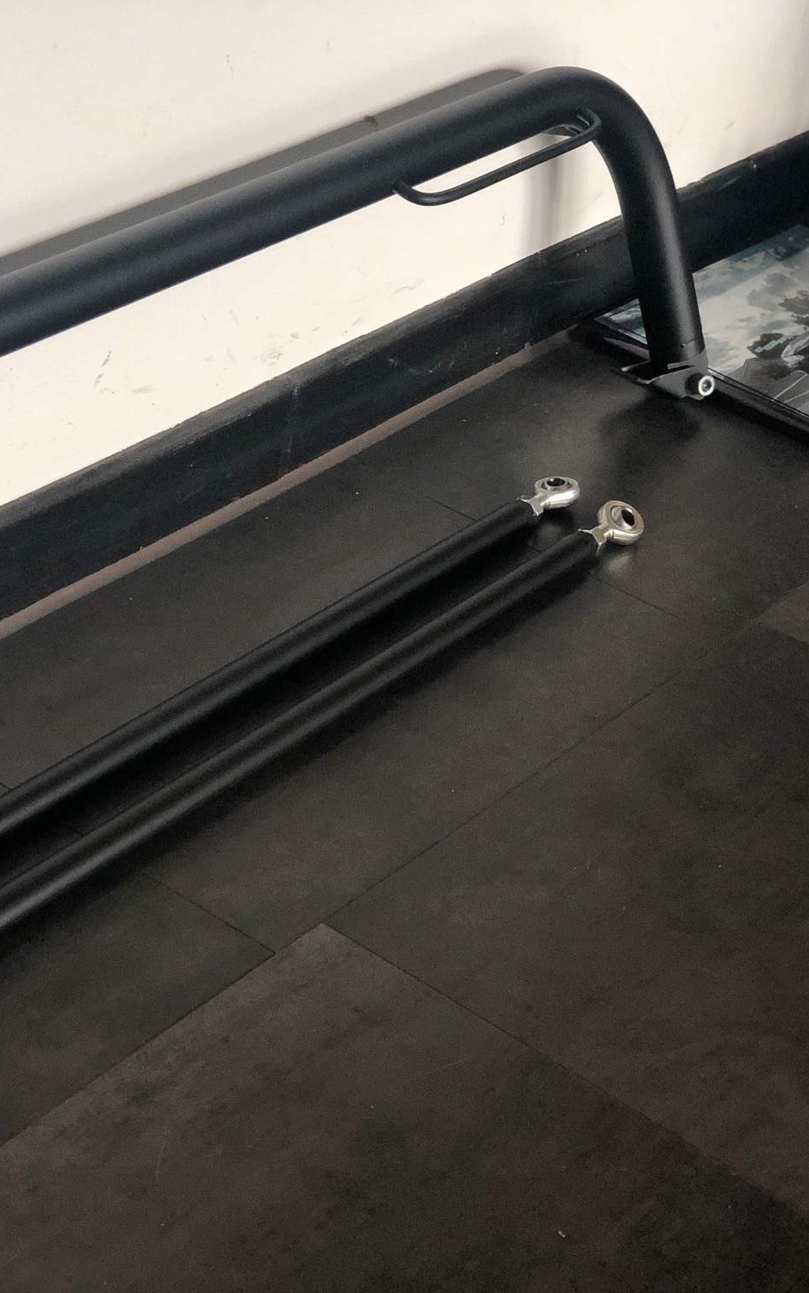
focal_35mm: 74
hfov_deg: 17.4
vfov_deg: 27.8
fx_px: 2610
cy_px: 646
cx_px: 100
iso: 125
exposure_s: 1/30
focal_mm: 6
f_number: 2.4
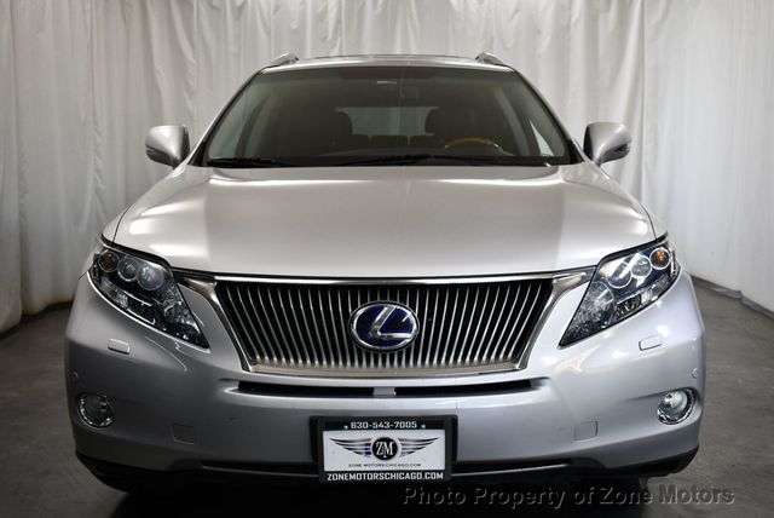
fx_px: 775
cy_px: 259
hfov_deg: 53.1
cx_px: 387
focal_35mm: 36
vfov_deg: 36.9
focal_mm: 18
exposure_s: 1/250
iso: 720
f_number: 3.5
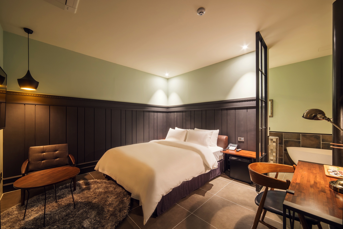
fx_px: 133
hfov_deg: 104.2
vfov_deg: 81.3
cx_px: 172
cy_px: 114
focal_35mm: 14
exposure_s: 5
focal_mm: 14
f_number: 11
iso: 64
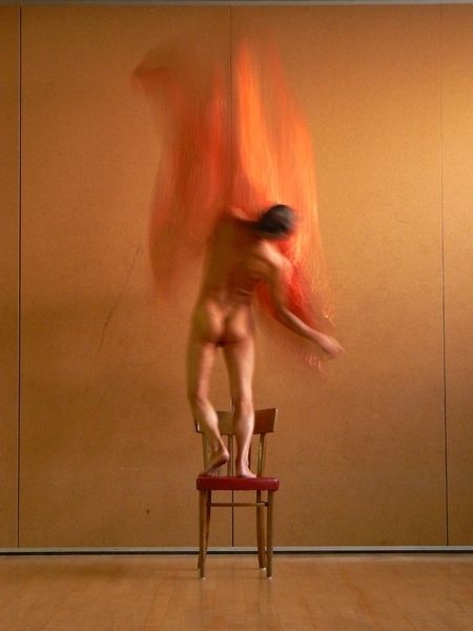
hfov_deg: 19.4
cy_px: 316
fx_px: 1385
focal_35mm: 76
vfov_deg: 25.7
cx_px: 236
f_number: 3.2
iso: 200
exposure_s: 1/2
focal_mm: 12.6
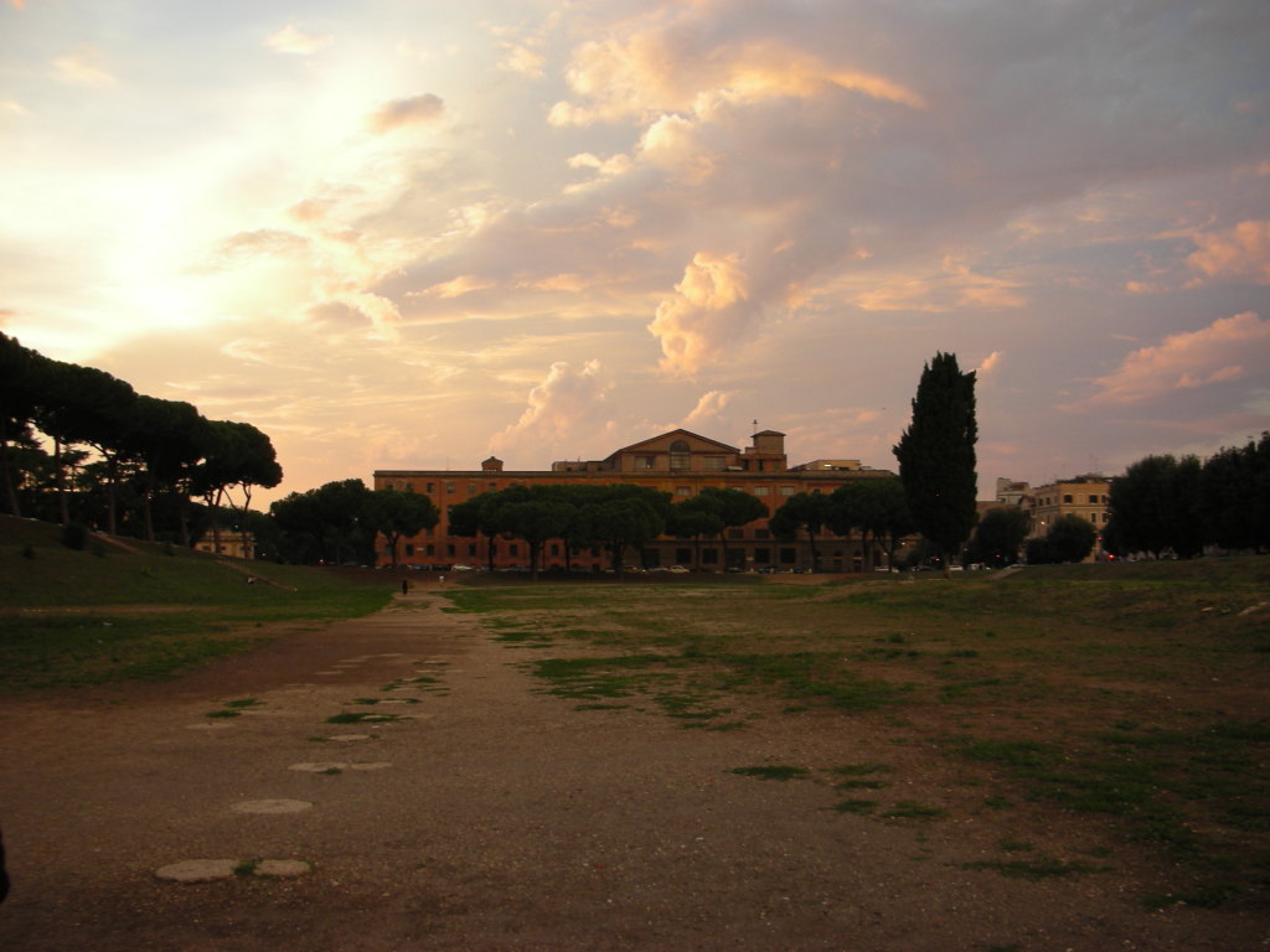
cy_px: 476
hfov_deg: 52.6
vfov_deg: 40.7
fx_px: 1284
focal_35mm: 35
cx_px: 635
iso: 50
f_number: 3
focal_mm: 5.8
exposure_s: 1/58.6
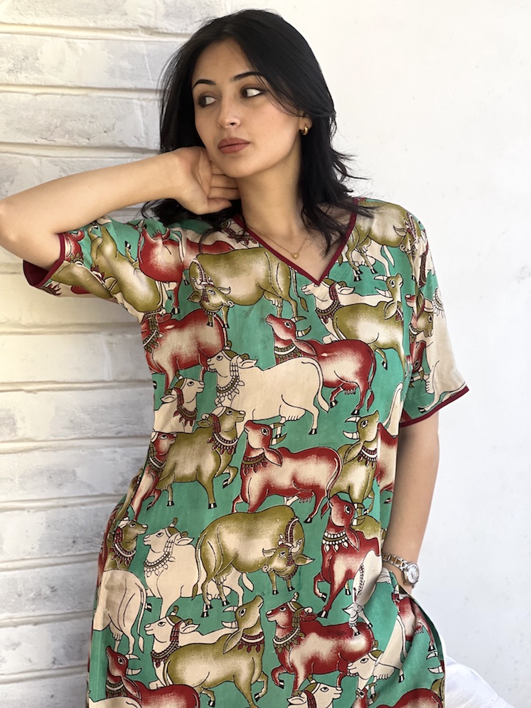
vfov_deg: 25.3
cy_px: 354
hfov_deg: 19.1
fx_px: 1575
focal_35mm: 77
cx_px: 266
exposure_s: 1/121
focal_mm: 9
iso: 125
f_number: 2.8
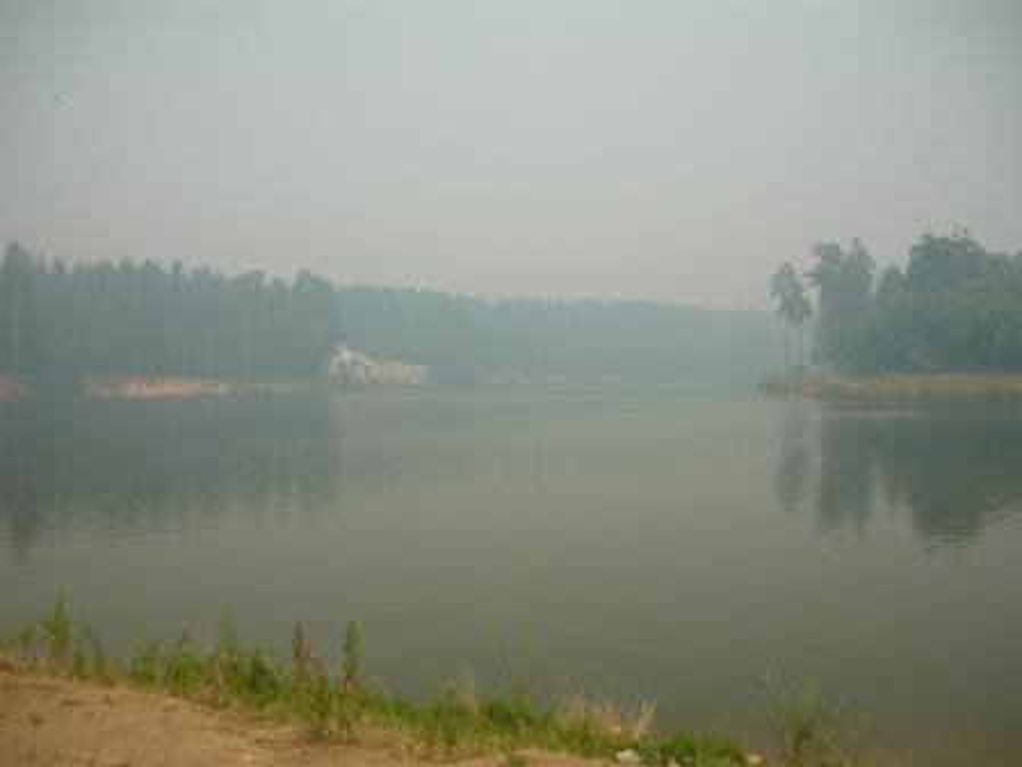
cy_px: 384
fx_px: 974
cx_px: 511
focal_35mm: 33
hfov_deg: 55.4
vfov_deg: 42.9
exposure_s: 1/250
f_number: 8
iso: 100
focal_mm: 5.5
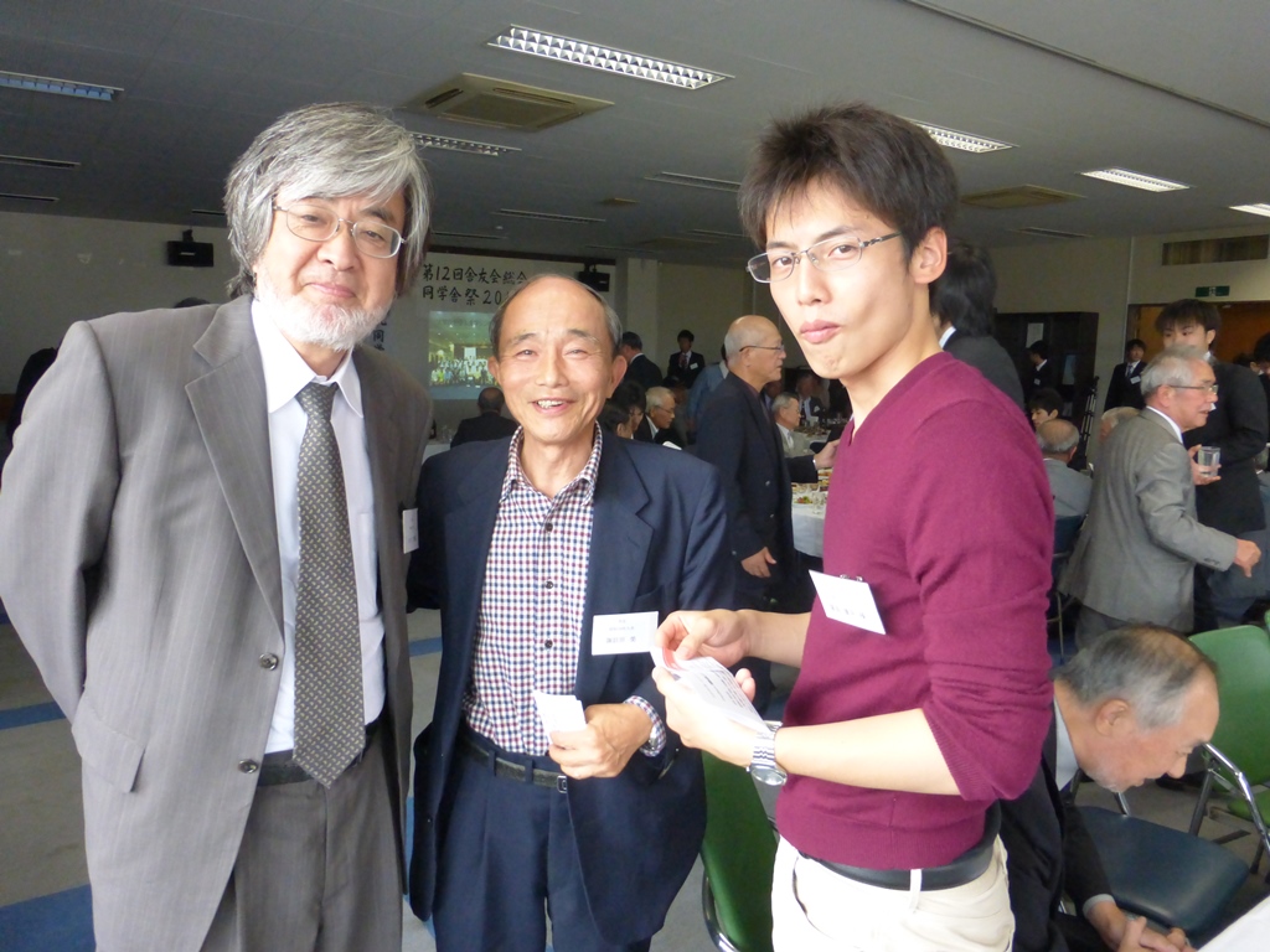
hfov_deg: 69.4
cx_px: 635
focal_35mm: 25
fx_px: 917
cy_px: 476
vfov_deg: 54.9
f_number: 3.3
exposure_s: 1/125
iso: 500
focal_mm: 4.3
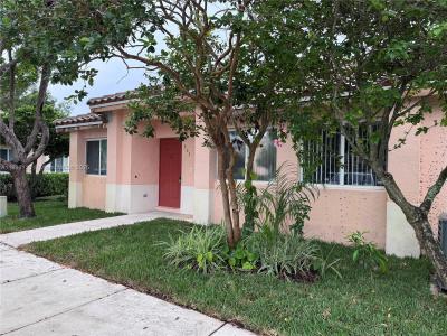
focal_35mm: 24
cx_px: 224
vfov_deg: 56.8
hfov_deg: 71.6
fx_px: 310
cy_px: 168
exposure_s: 1/412
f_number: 1.78
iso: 80
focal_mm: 6.76
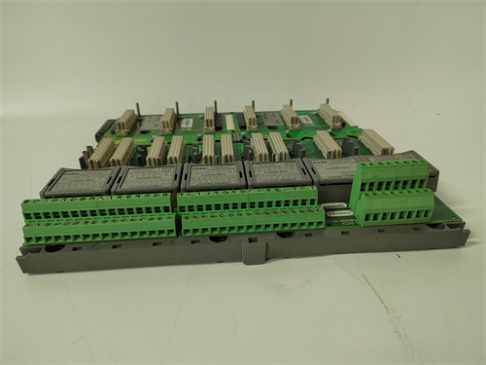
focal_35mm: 23
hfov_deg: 73.9
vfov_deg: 58.9
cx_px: 243
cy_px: 182
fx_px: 323
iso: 1641
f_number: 1.9
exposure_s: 1/100
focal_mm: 5.52
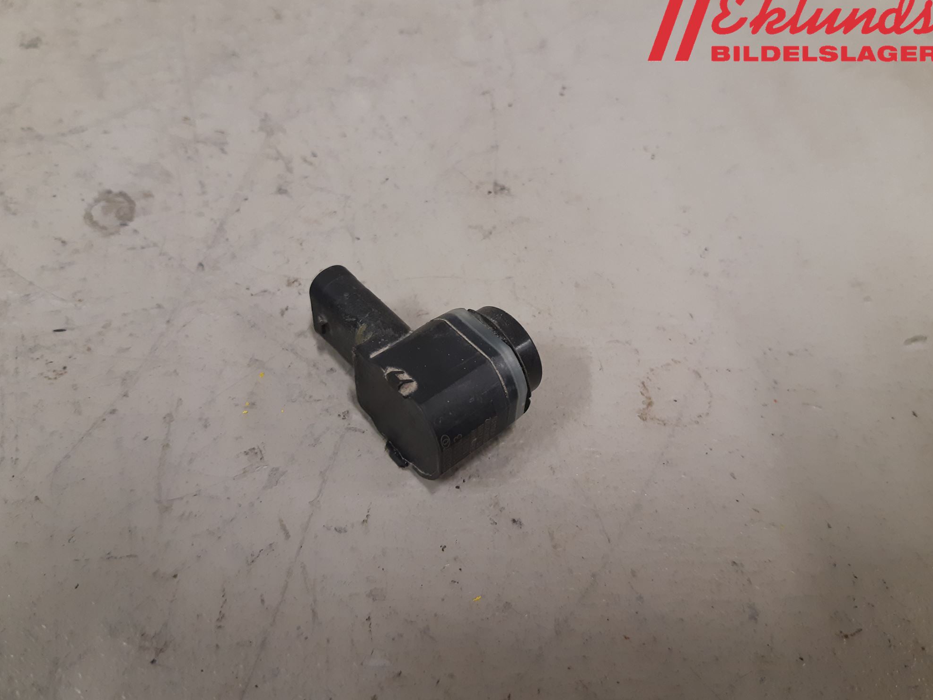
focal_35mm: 27
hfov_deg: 65.3
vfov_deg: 51.4
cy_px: 345
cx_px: 454
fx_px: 728
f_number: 1.7
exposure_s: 1/50
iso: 160
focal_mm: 3.93
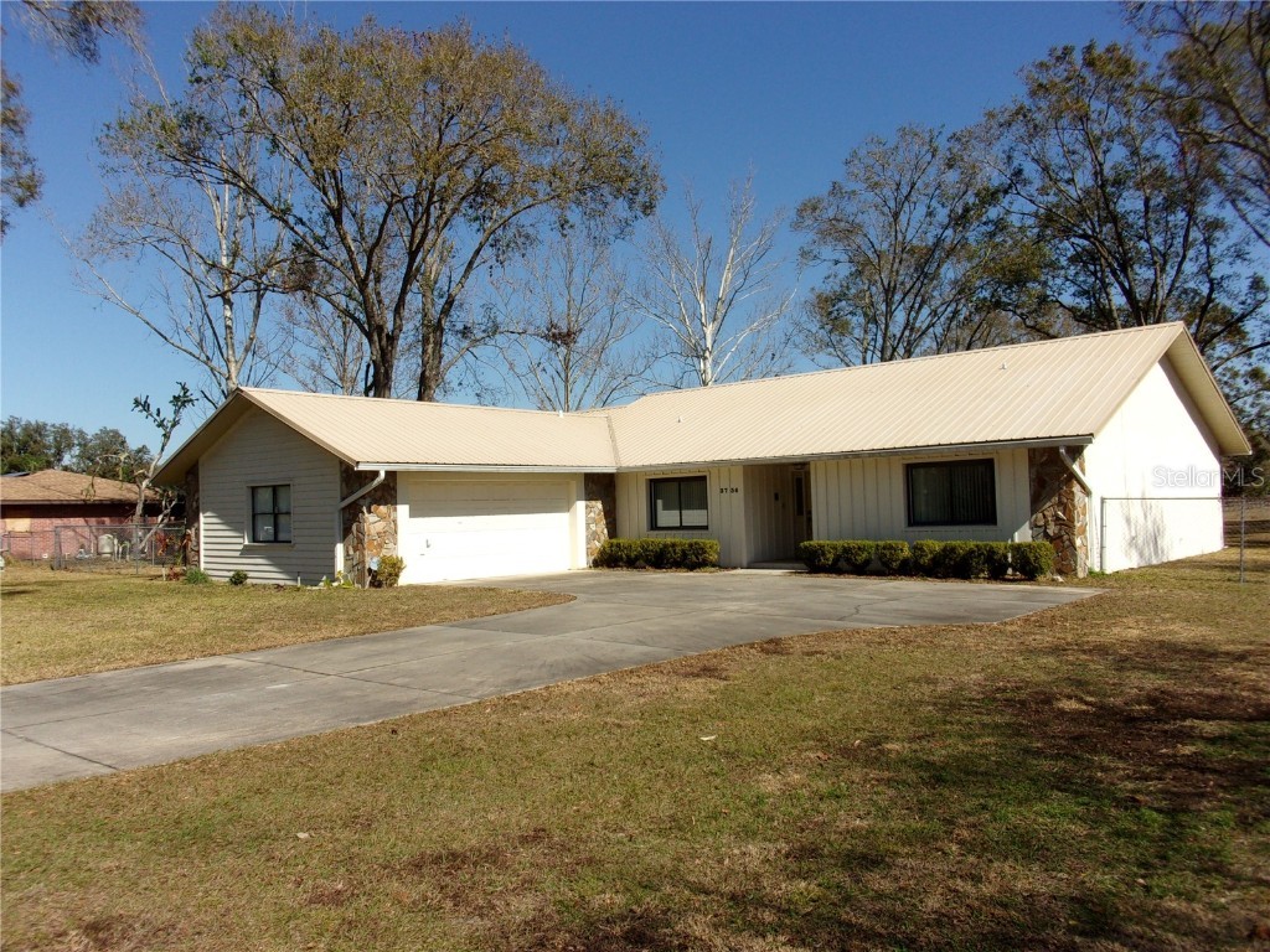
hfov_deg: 63.4
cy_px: 476
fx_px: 1027
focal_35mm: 28
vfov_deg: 49.7
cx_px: 635
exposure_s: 1/140
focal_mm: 5.1
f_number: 10.8
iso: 80
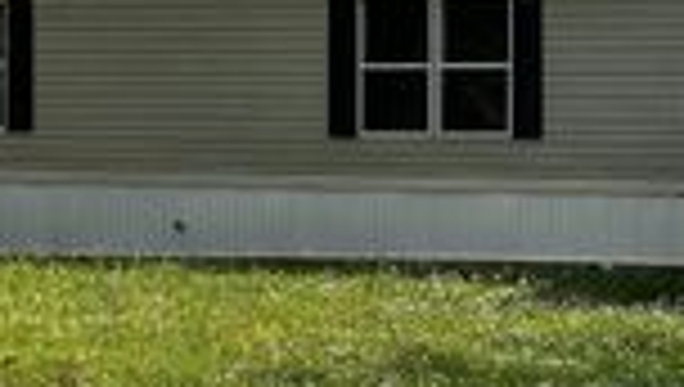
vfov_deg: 13.0
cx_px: 729
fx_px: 1689
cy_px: 106
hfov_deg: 21.8
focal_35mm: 93
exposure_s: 1/5319
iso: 50
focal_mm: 5.7
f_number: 1.5
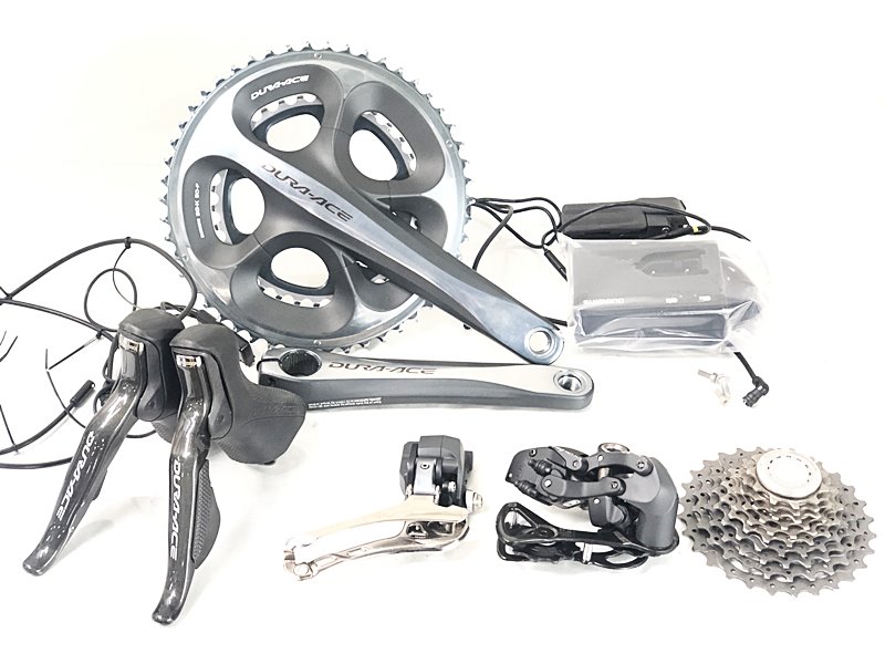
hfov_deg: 36.8
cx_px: 442
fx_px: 1329
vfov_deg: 28.0
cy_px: 332
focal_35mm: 52
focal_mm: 6
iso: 160
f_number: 2.4
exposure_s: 1/20
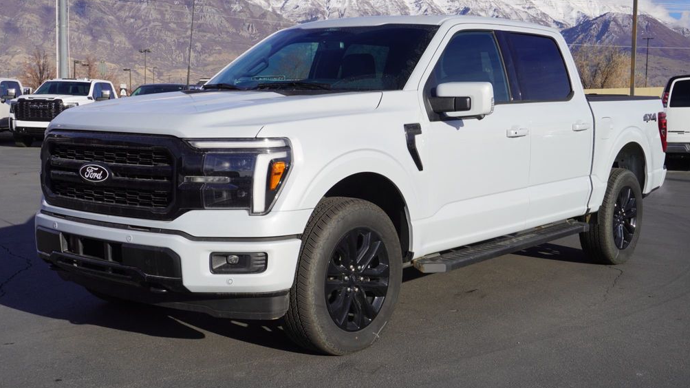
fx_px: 851
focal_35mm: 47
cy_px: 197
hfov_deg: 44.1
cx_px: 339
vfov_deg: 25.7
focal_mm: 29
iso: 100
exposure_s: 1/200
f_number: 11
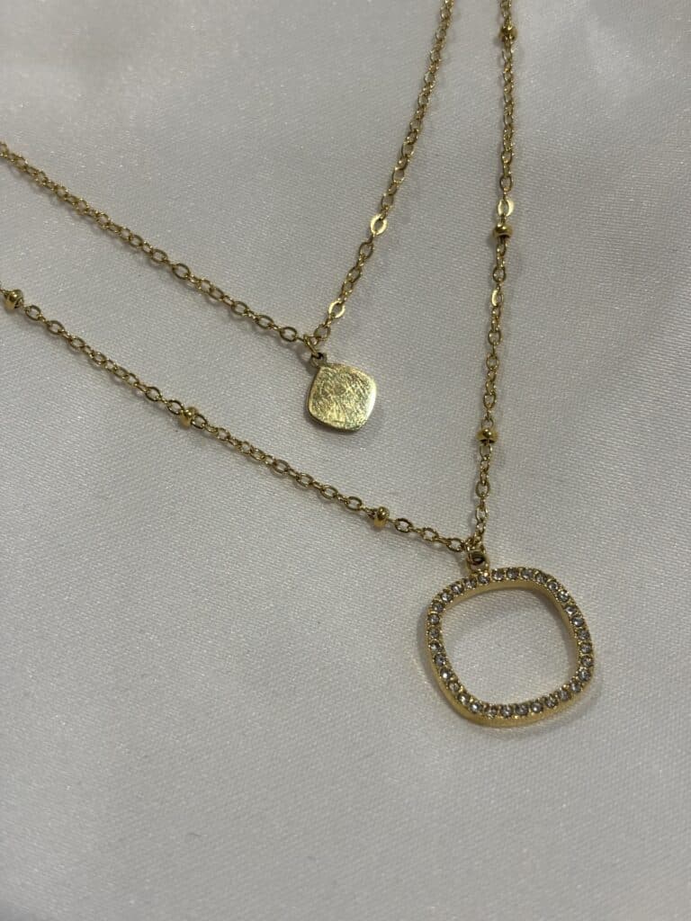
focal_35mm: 52
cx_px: 346
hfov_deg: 28.0
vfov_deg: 36.8
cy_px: 460
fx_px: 1384
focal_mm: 5.96
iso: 32
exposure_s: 1/443
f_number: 1.6
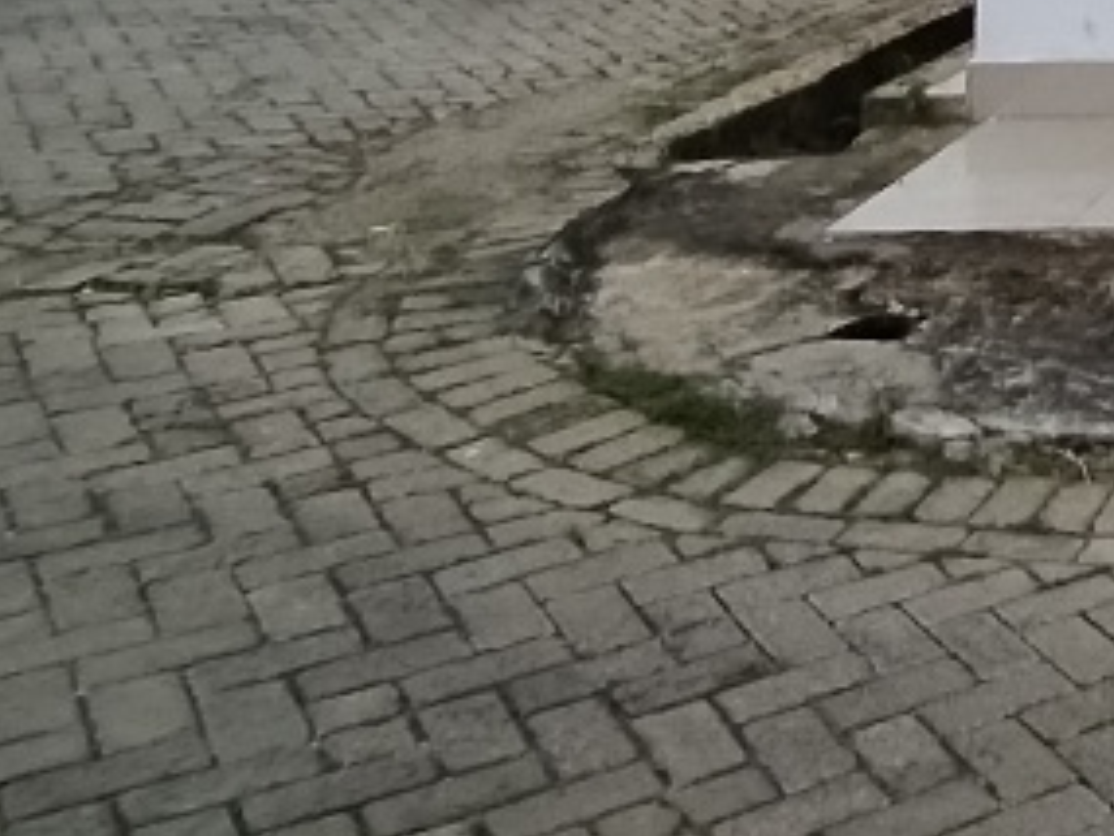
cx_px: 1837
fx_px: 1964
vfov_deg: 21.1
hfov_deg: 22.9
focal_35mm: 61
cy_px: -344
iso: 100
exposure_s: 1/1442
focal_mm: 1.42
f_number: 2.2
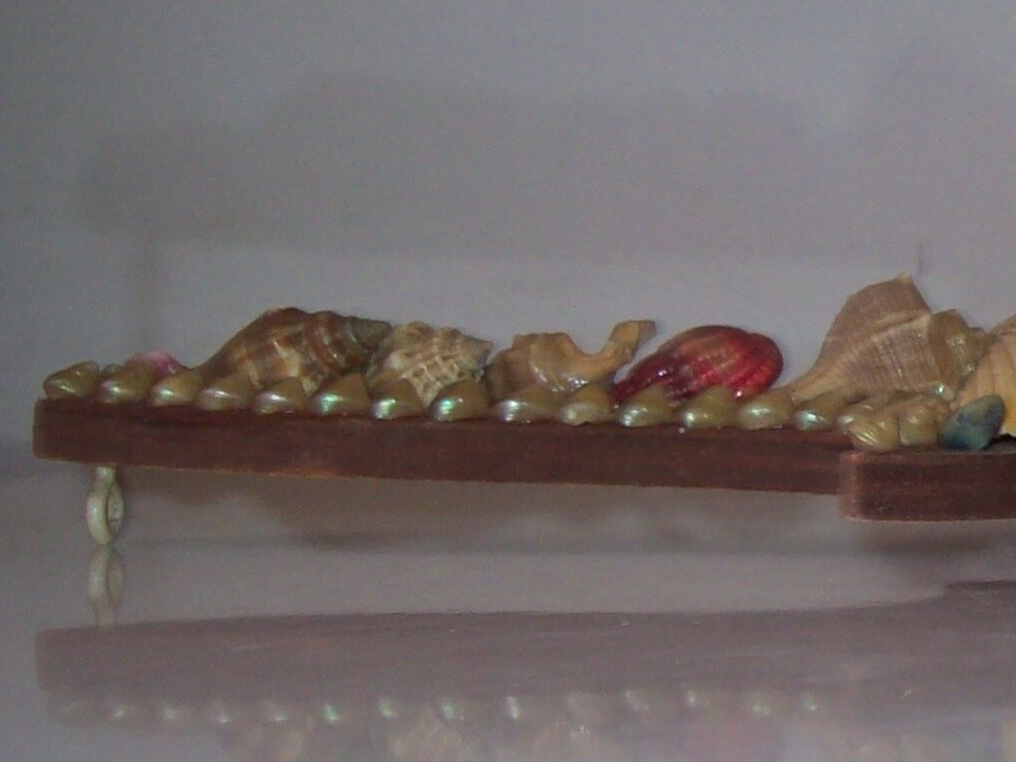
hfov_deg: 18.3
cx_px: 1256
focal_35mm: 101
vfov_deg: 14.6
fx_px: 2964
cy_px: 330
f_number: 2.7
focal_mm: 6
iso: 80
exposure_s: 1/64
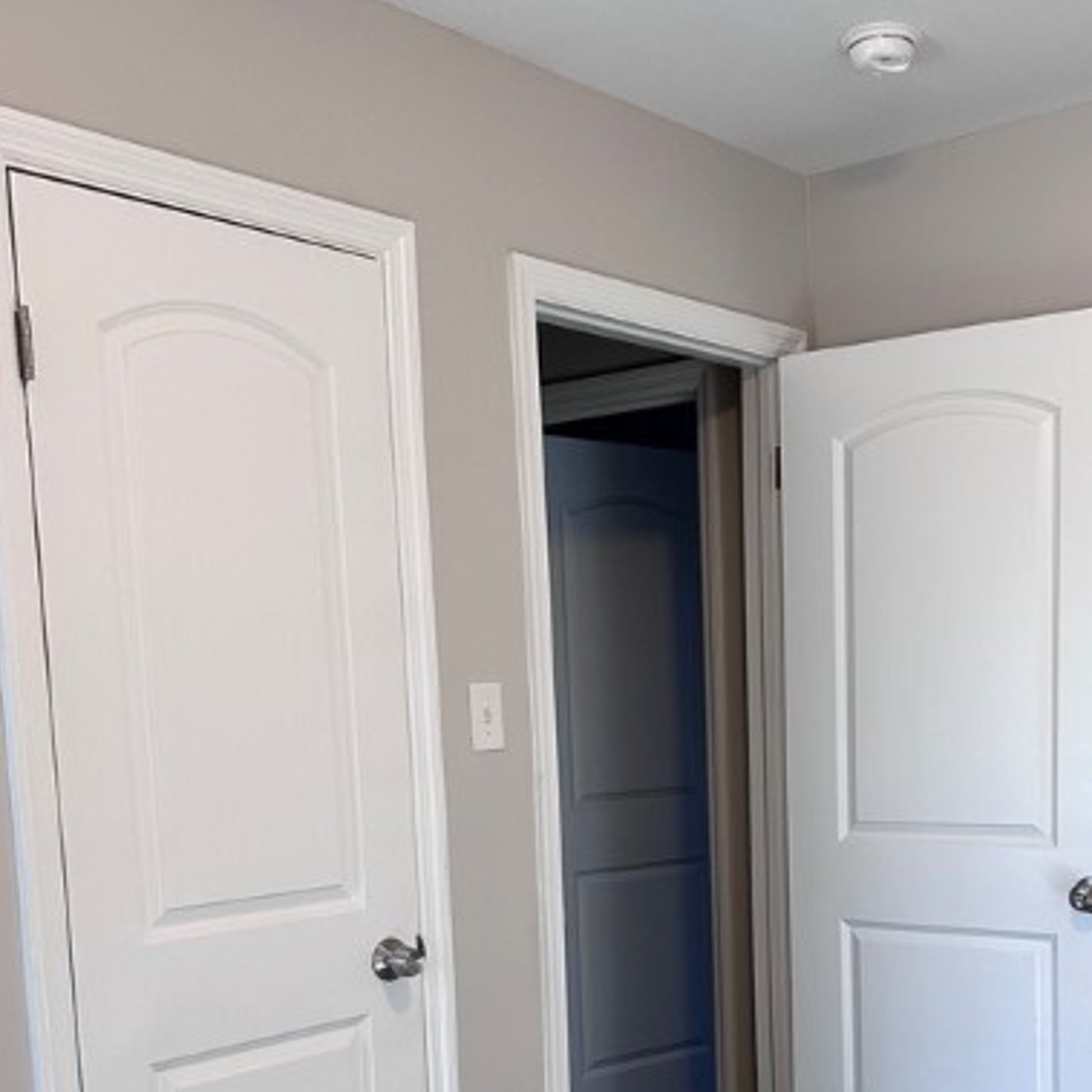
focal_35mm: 43
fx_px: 1535
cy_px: 870
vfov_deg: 37.8
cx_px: 720
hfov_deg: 38.8
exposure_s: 1/120
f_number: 1.78
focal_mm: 6.86
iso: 200
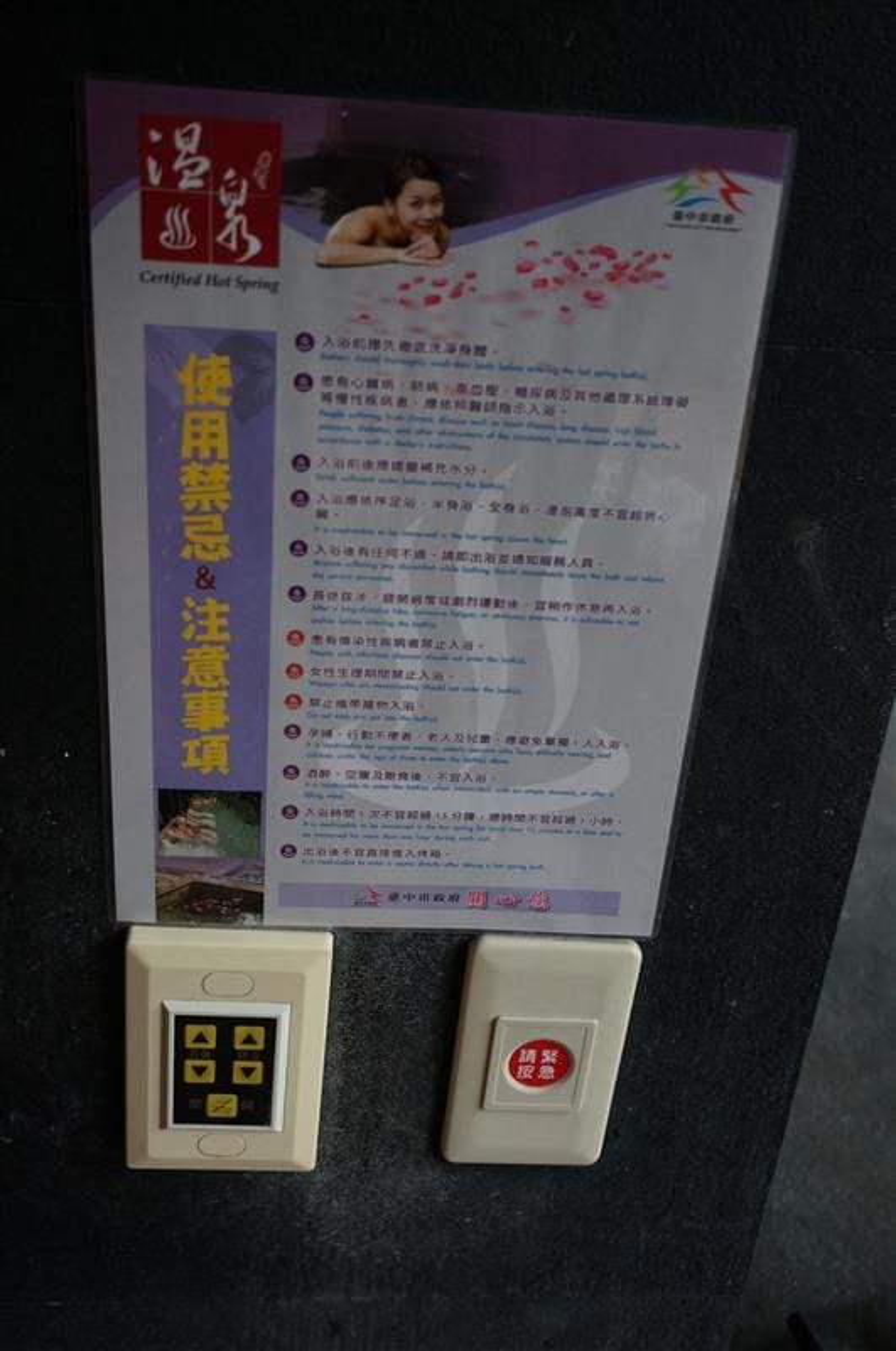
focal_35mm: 36
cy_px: 676
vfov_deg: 53.2
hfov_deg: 36.8
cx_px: 448
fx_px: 1348
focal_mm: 24
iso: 1000
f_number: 4.5
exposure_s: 1/60
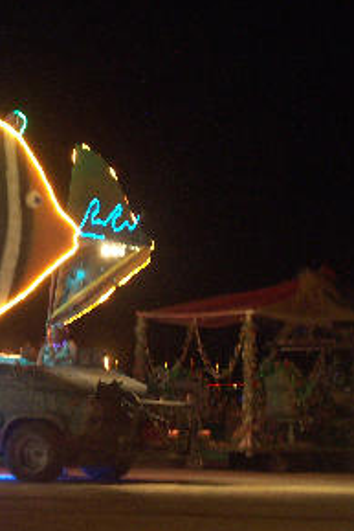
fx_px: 2711
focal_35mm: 184
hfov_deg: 7.4
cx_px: -115
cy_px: 288
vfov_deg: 11.2
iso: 200
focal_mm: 23.75
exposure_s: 1/1.25
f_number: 3.5
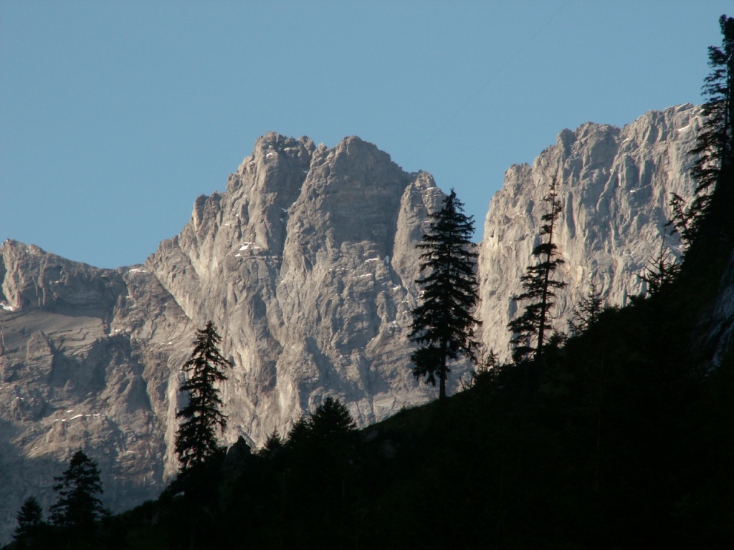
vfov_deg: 5.9
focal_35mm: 251
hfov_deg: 7.9
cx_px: 367
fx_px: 5322
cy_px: 275
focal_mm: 41.04
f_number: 7.1
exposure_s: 1/100
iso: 50
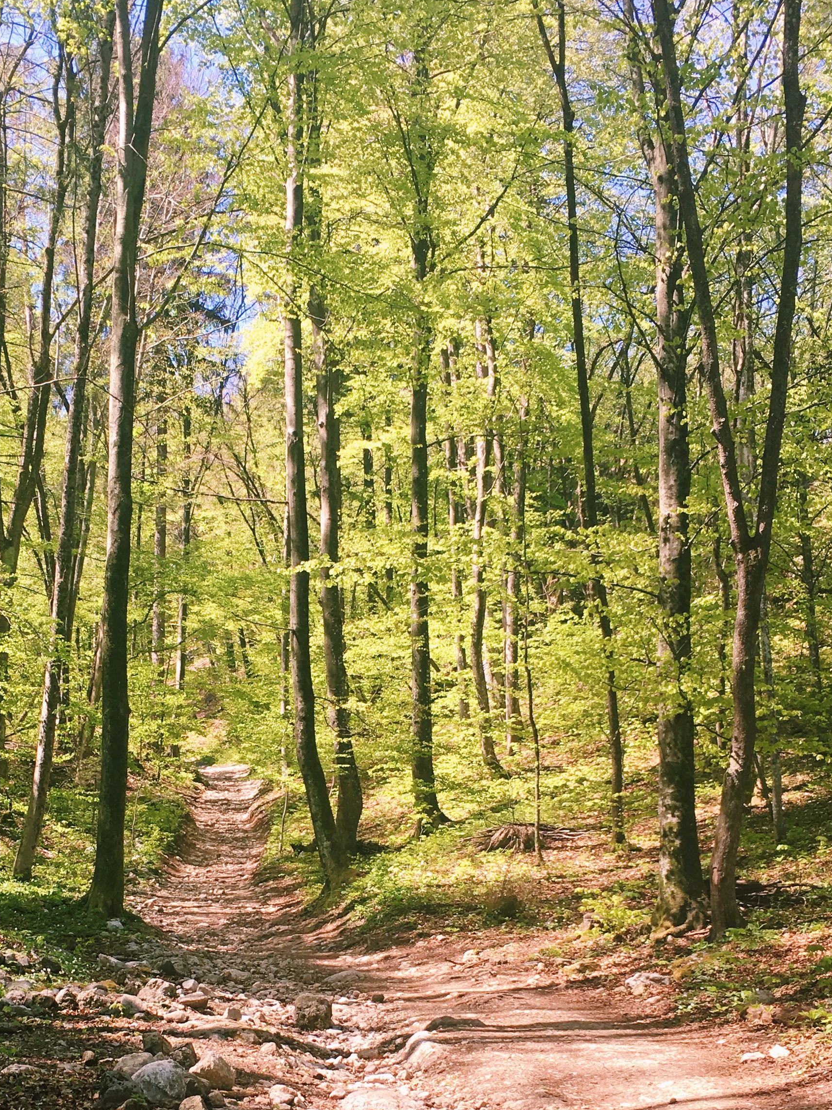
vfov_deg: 36.8
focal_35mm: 51
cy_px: 797
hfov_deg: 28.4
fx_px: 1634
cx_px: 276
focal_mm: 4.15
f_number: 2.2
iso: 25
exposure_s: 1/212
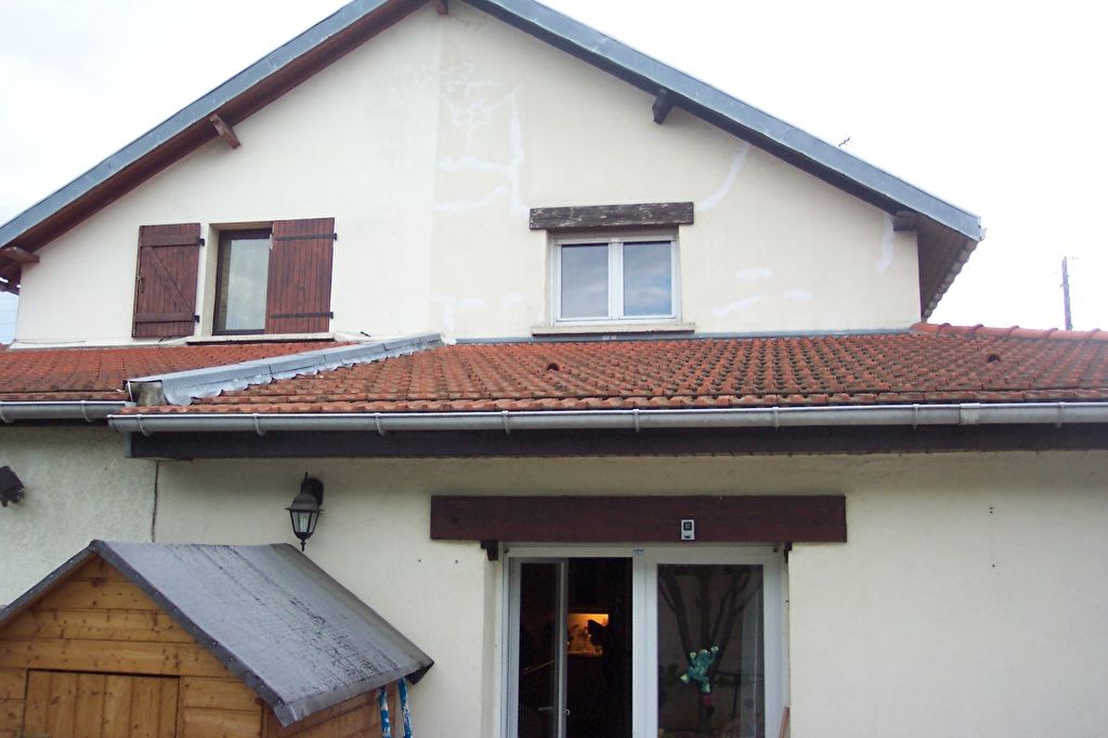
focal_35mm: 38
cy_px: 369
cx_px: 554
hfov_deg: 50.7
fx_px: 1169
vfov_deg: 35.1
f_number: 2.8
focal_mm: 8
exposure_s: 1/350
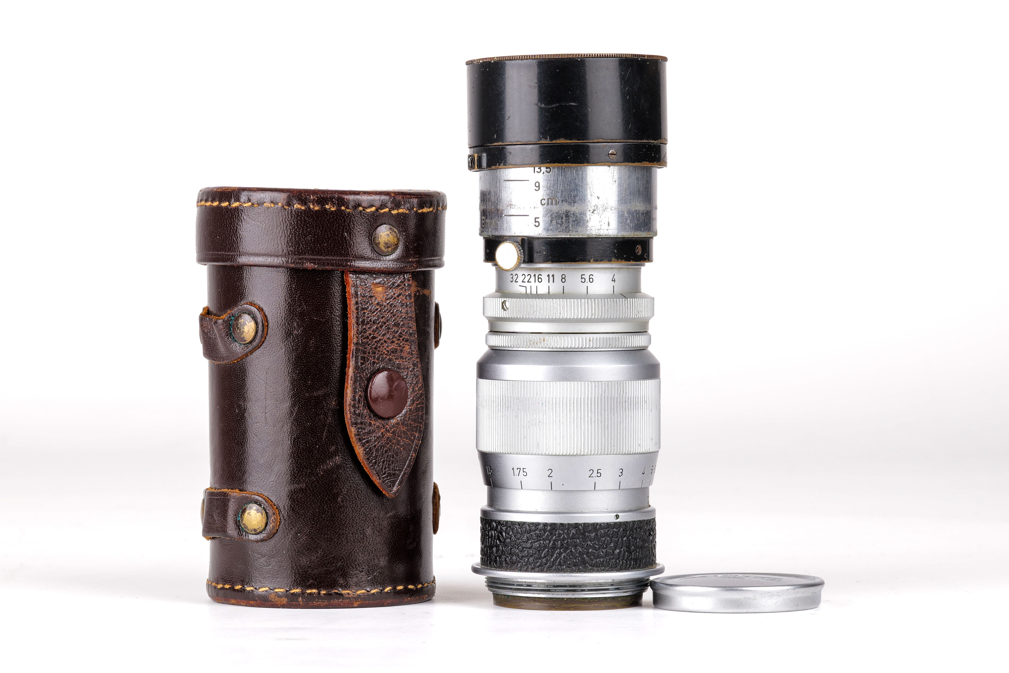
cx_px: 504
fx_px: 3840
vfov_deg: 10.0
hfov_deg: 15.0
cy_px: 336
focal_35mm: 137
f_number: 16
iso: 80
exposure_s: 1/6
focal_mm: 90
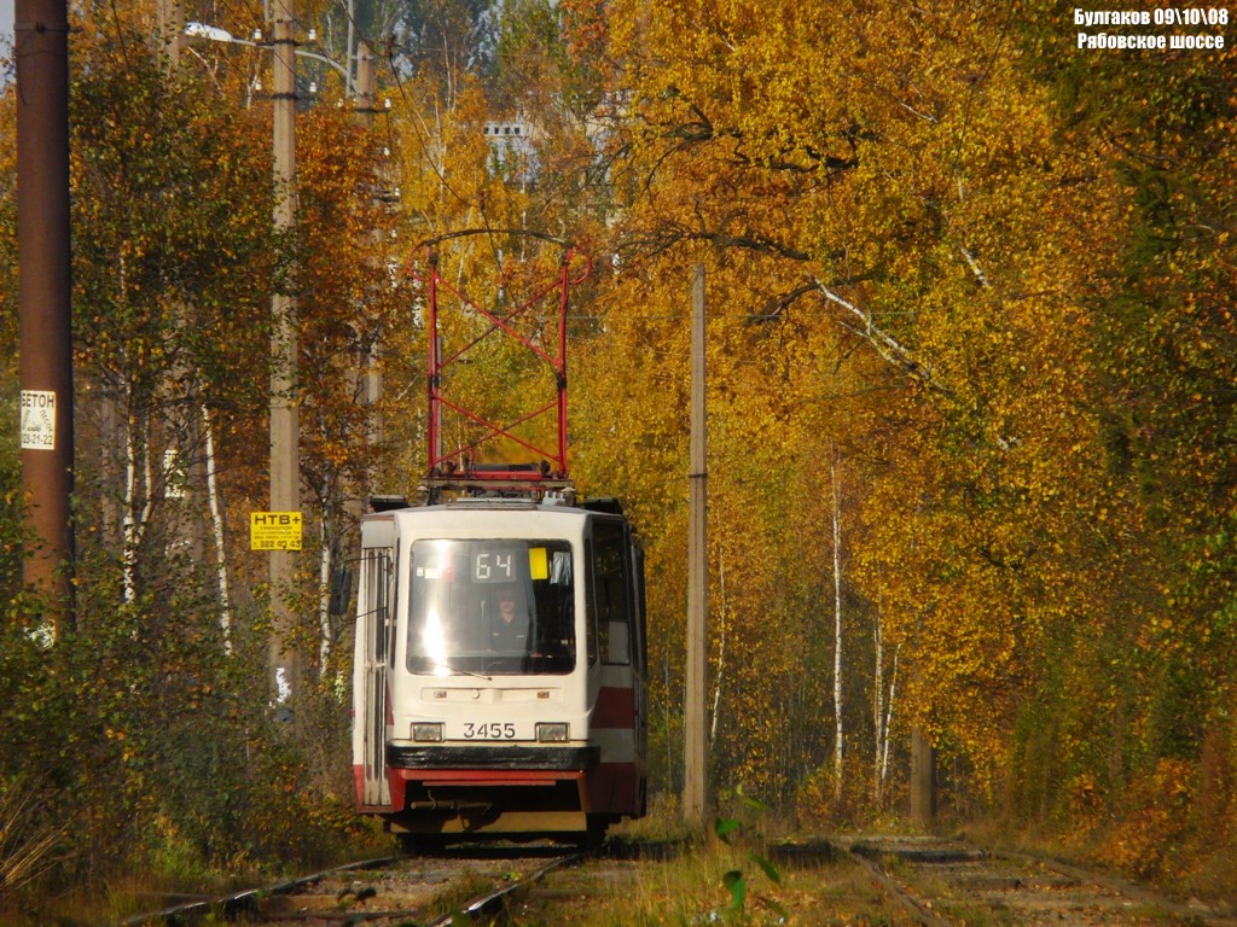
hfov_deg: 3.9
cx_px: 618
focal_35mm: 504
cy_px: 464
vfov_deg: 3.0
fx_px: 18010
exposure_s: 1/200
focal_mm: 82.8
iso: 100
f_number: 8
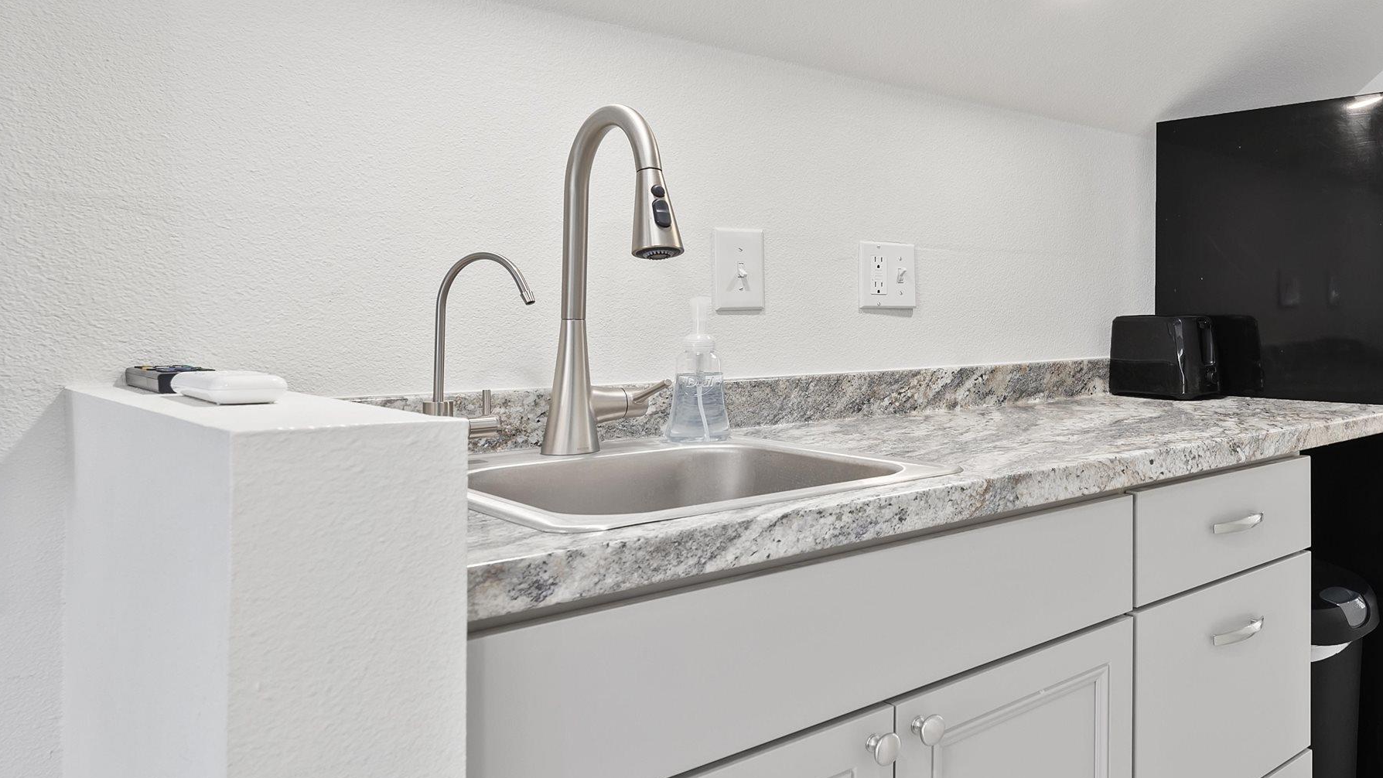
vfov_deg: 42.7
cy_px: 319
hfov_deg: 63.1
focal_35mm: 27
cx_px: 1130
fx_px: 990
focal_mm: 15
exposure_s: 1/2.5
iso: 320
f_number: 6.3
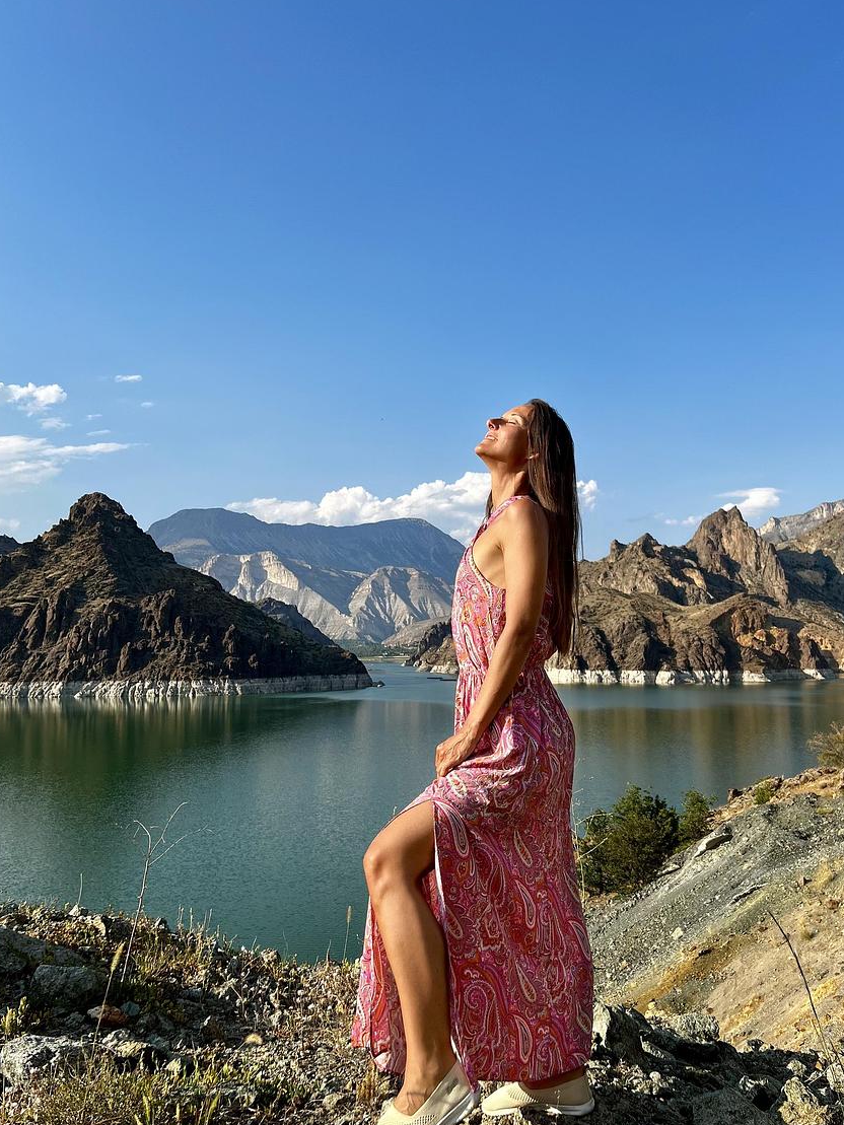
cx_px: 460
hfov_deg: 46.8
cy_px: 577
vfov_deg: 60.0
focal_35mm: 30
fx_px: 975
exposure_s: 1/3165
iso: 50
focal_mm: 5.7
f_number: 1.5
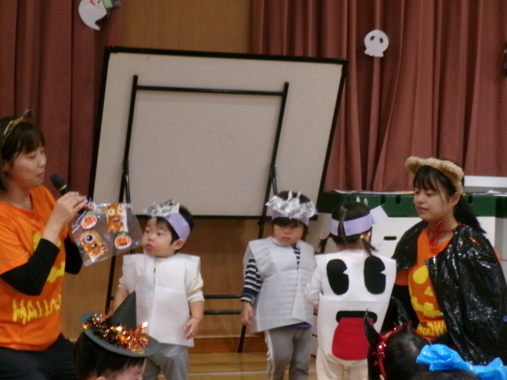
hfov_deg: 20.7
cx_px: 254
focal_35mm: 95
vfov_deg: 15.6
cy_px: 190
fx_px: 1391
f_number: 5.8
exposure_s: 1/34
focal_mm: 16.9
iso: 800
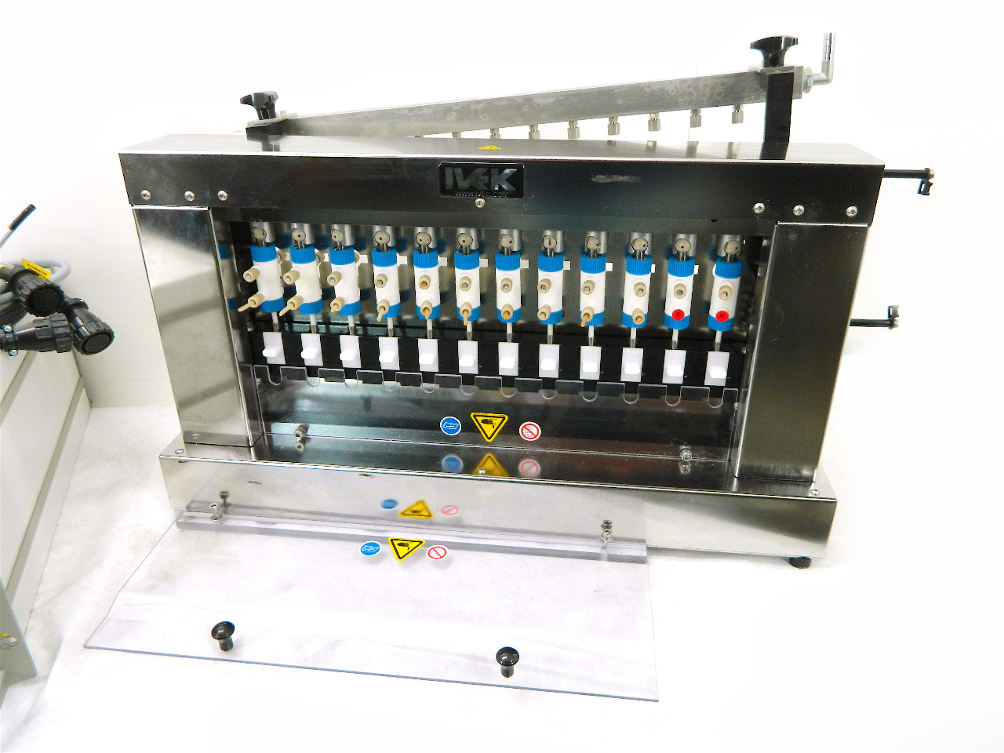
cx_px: 502
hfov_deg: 69.4
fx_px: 725
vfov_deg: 54.9
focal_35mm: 25
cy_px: 376
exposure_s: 1/25
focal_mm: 4.5
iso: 180
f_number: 3.1
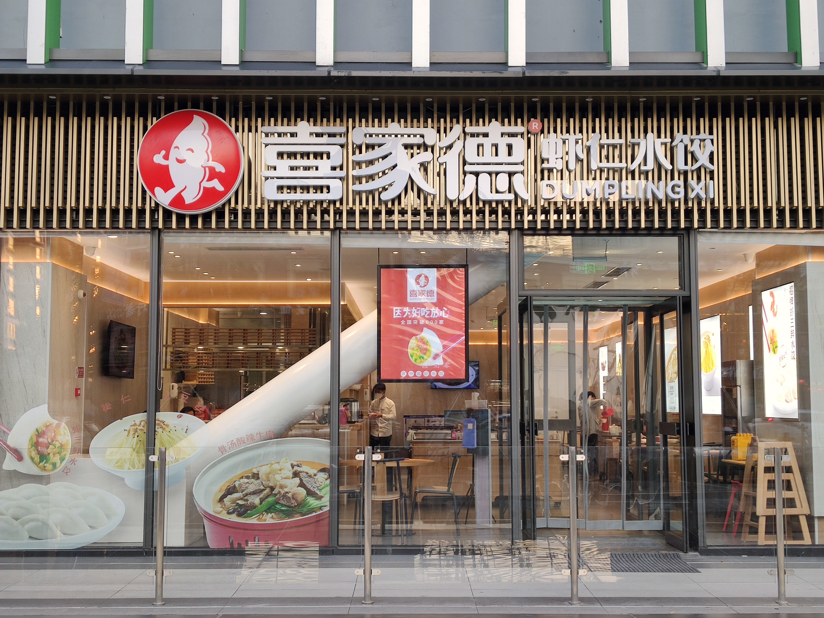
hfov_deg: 42.9
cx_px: 412
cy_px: 309
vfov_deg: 32.9
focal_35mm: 44
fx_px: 1047
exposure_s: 1/100
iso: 124
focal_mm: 4.75
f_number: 1.75
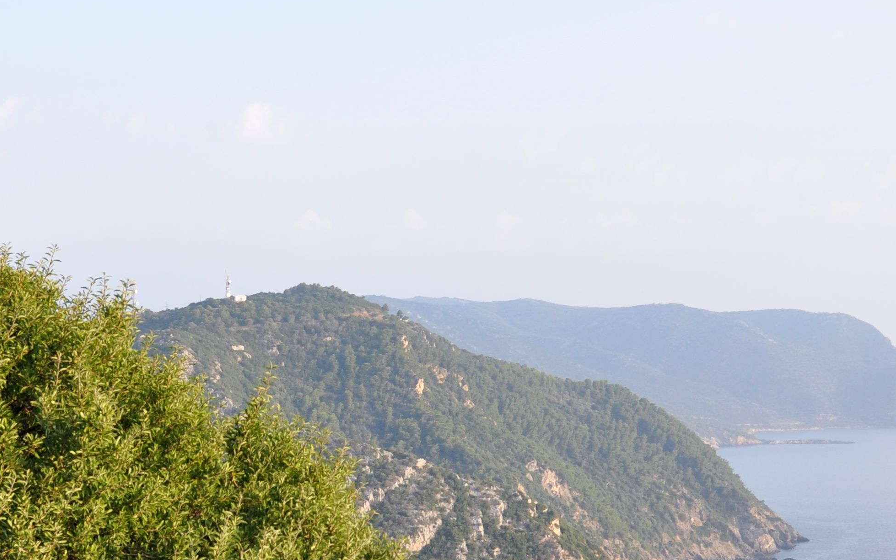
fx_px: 2054
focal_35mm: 84
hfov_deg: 24.6
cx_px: 394
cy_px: 540
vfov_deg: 15.3
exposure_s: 1/160
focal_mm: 25
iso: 200
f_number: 6.3
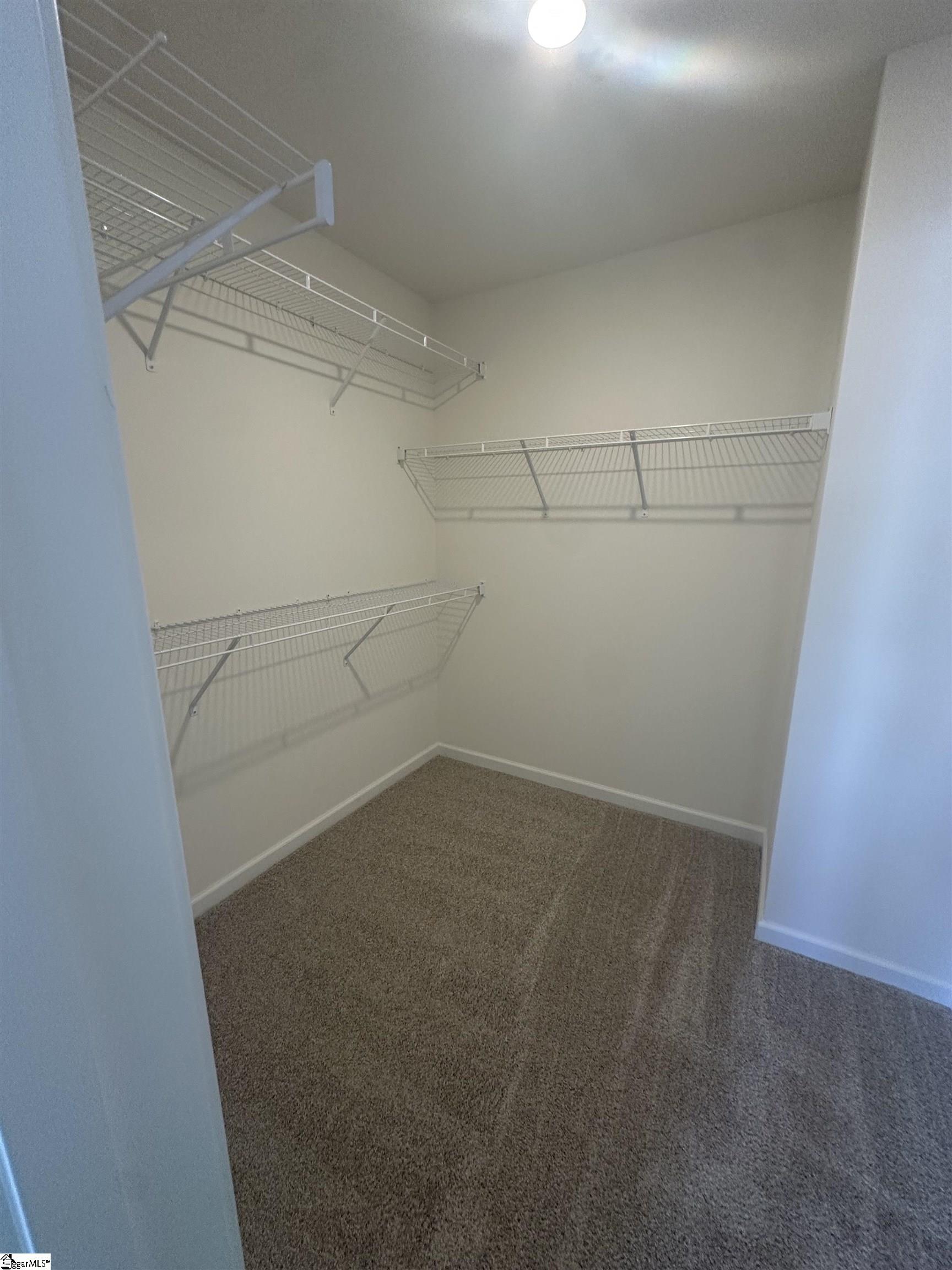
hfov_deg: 85.7
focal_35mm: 14
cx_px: 476
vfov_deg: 102.1
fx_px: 513
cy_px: 635
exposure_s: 1/99
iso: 200
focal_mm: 2.22
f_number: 2.2
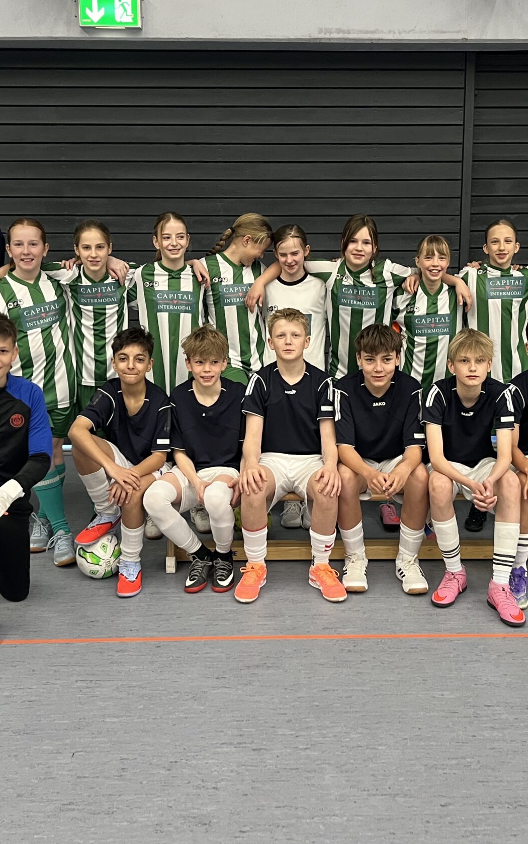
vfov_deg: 47.2
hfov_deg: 30.5
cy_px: 393
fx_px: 967
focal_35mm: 42
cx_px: 301
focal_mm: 5.1
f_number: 1.6
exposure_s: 1/50
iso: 200
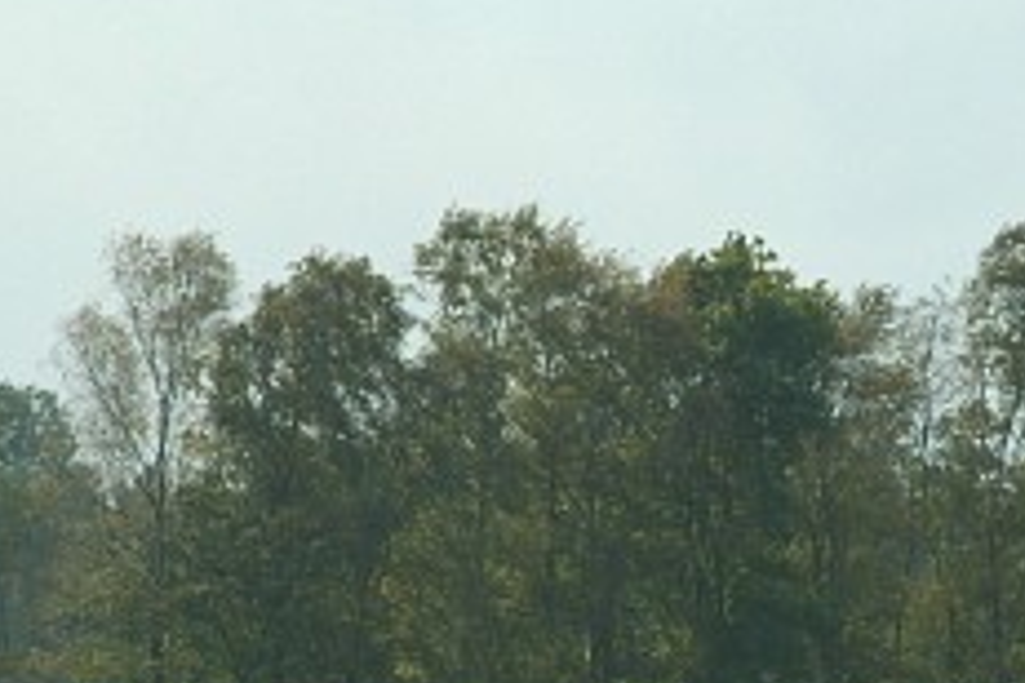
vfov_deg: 3.5
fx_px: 11246
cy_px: 554
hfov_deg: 5.2
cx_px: 630
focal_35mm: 395
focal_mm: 135
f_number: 4.8
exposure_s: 1/2000
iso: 400
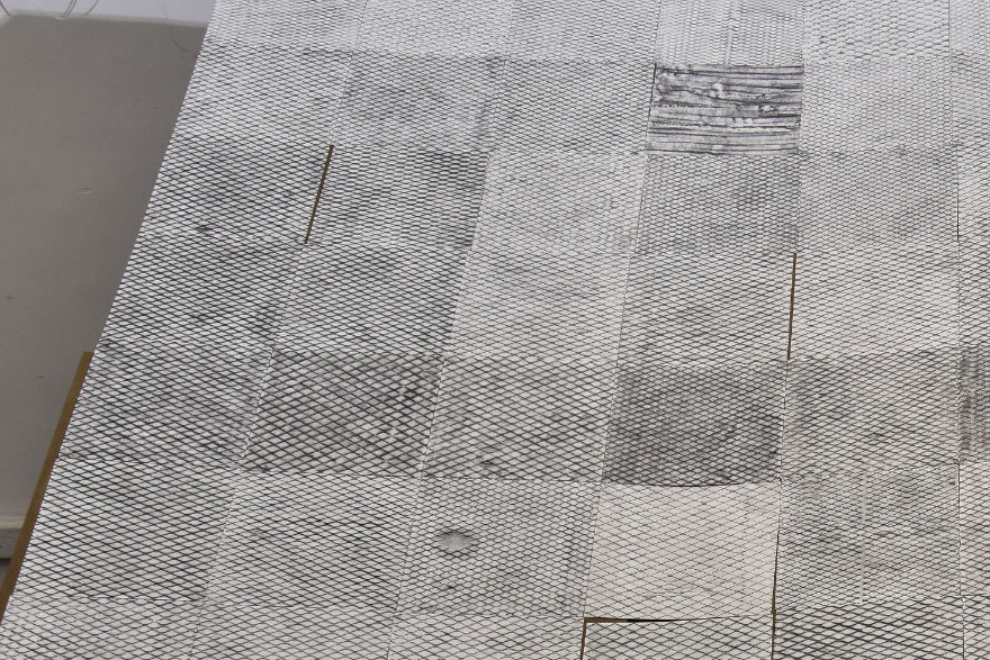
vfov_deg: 16.6
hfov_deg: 24.6
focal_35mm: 80
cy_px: 691
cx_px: 903
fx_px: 2200
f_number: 8
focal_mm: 32
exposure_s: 1/60
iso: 400
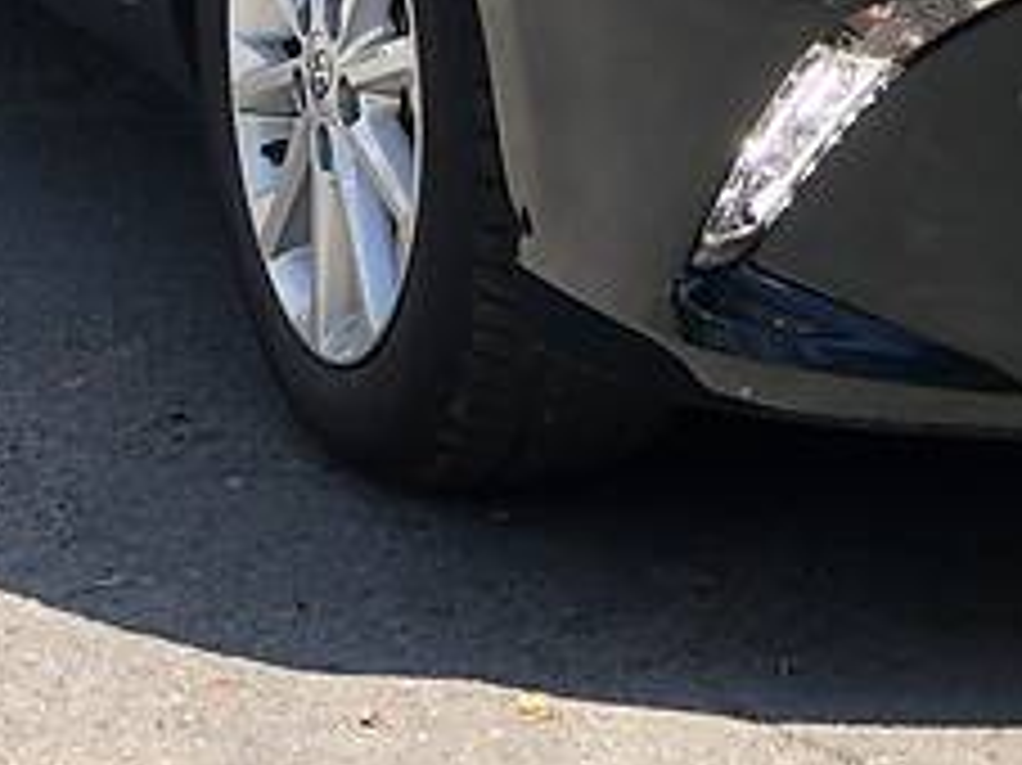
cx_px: 1049
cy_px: -423
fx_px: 5931
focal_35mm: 201
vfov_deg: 7.3
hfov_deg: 9.8
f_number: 2.8
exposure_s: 1/173
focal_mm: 6.6
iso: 20
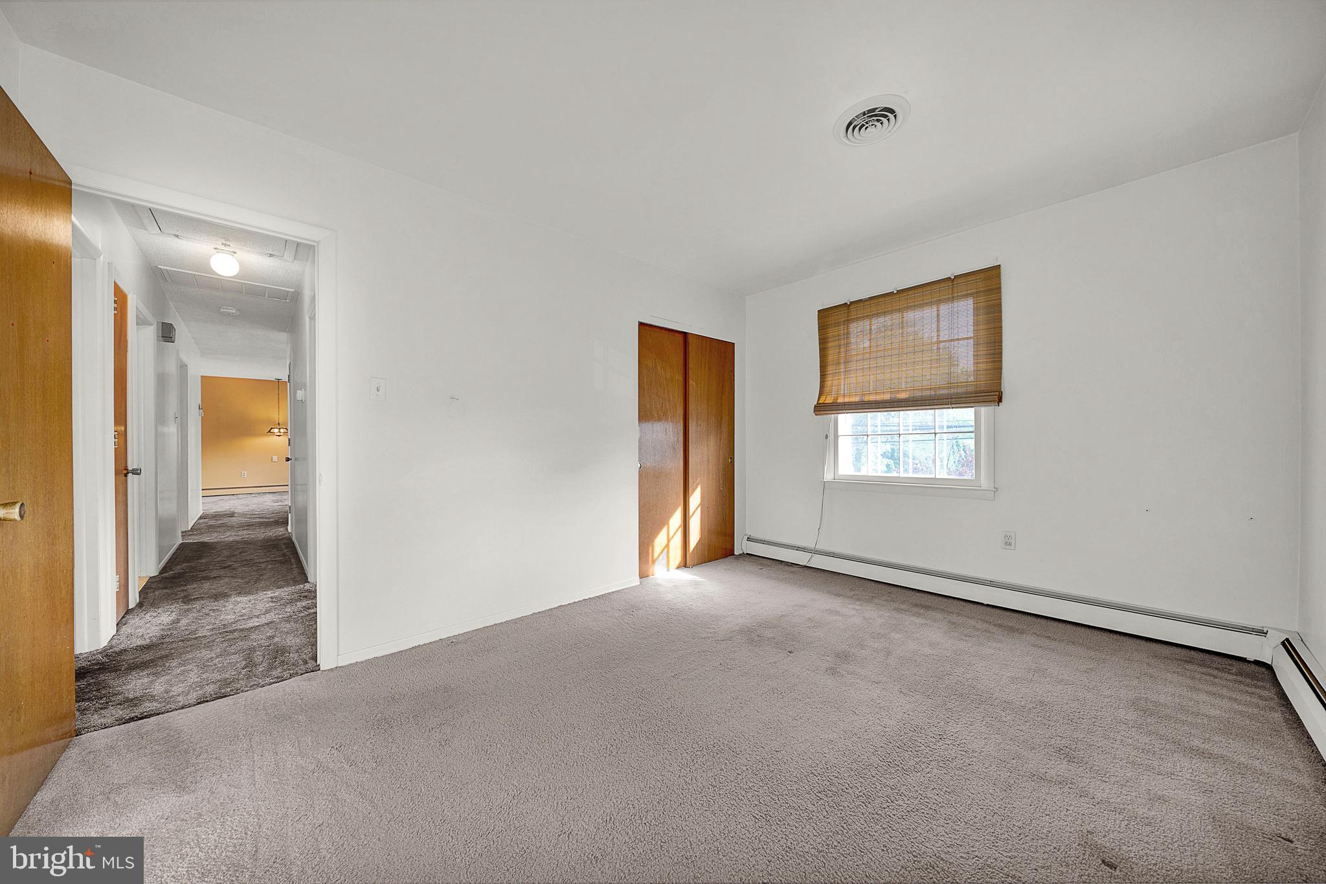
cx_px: 663
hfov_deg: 112.6
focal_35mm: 12
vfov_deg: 90.0
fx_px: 442
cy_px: 442
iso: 200
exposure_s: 1/10
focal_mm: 12
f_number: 5.6
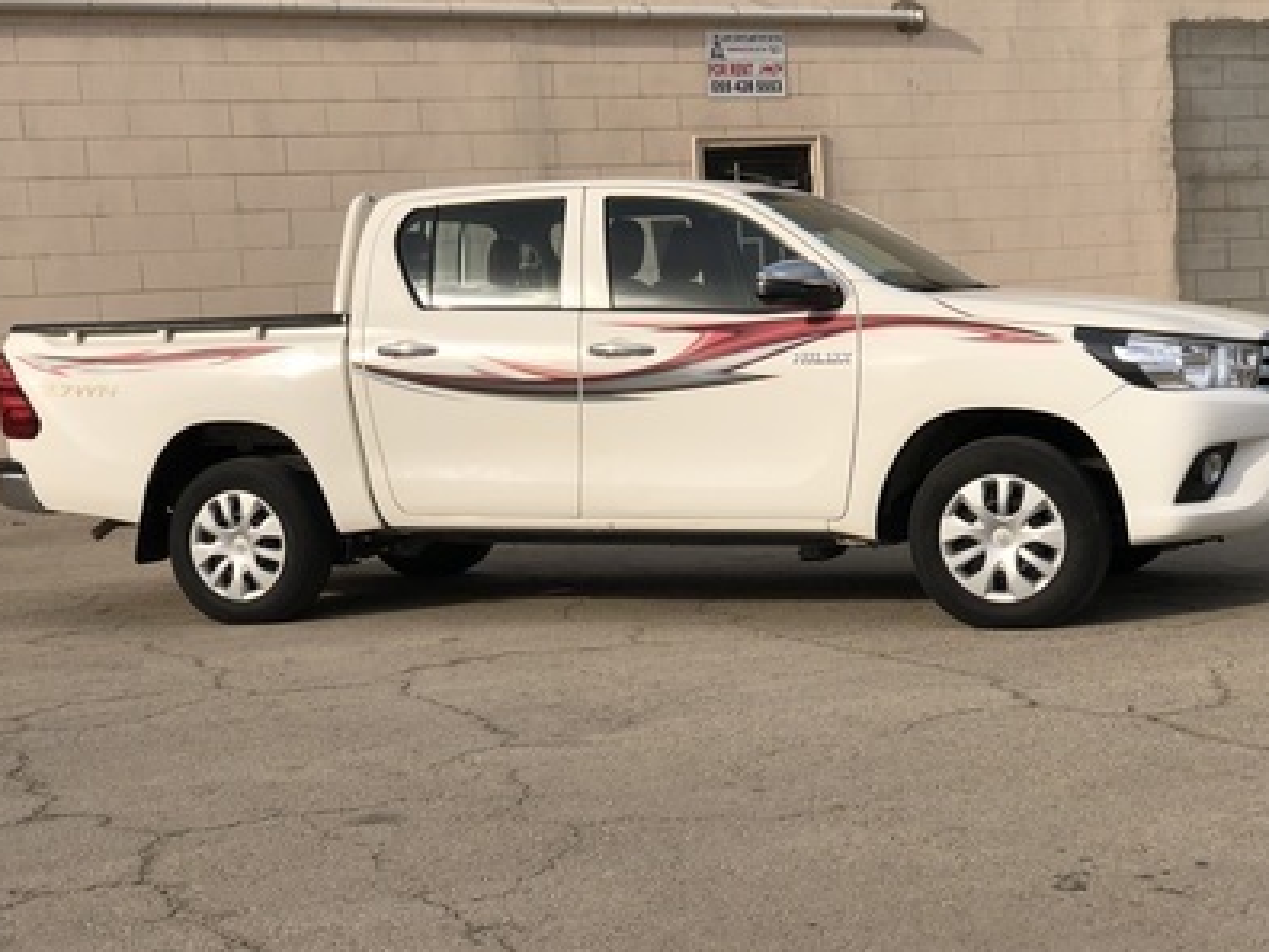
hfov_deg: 32.2
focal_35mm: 60
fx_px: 2200
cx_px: 659
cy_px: 434
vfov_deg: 24.4
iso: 16
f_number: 2.4
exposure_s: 1/1372
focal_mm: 6
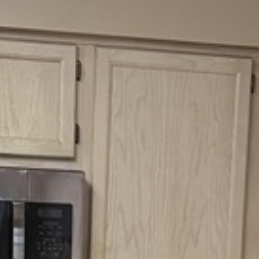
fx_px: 1414
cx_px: 153
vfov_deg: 10.0
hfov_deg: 10.5
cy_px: 440
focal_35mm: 167
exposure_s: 1/120
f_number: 1.78
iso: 400
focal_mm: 6.76
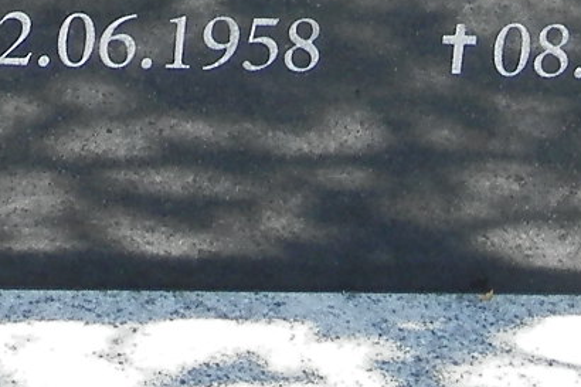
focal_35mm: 357
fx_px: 5759
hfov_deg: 5.8
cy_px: -963
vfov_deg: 3.7
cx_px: 170
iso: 80
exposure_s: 1/125
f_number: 3.8
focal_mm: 9.9
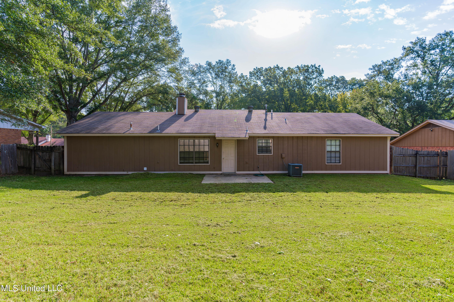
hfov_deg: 86.9
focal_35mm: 19
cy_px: 151
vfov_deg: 64.6
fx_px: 240
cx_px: 227
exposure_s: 1/640
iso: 200
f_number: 5.6
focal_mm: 19
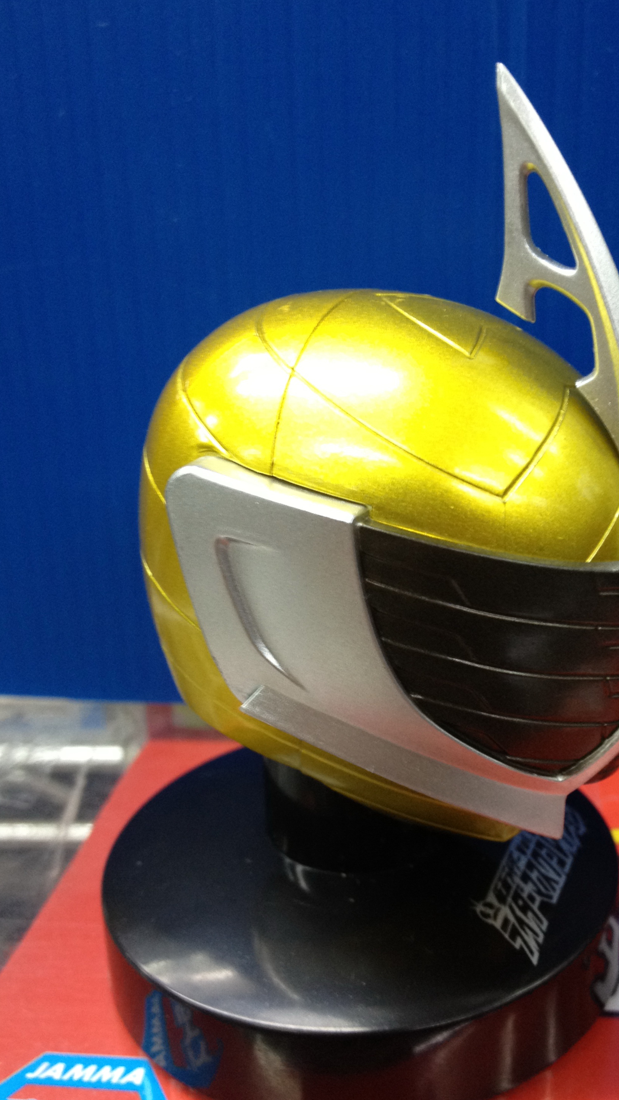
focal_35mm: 43
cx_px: 422
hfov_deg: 27.5
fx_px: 1255
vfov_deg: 47.3
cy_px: 580
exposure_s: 1/20
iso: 100
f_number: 2.4
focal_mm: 4.28
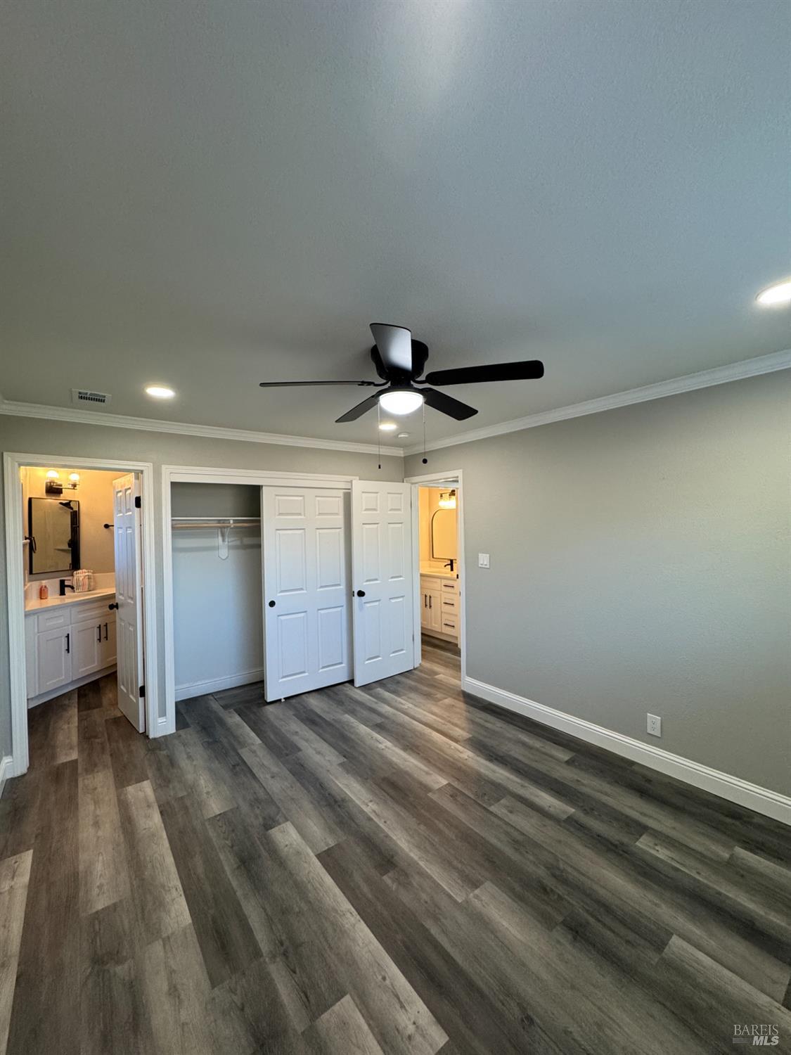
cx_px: 396
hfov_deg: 85.7
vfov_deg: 102.1
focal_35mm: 14
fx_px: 427
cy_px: 528
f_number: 2.2
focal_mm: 2.22
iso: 200
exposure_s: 1/120
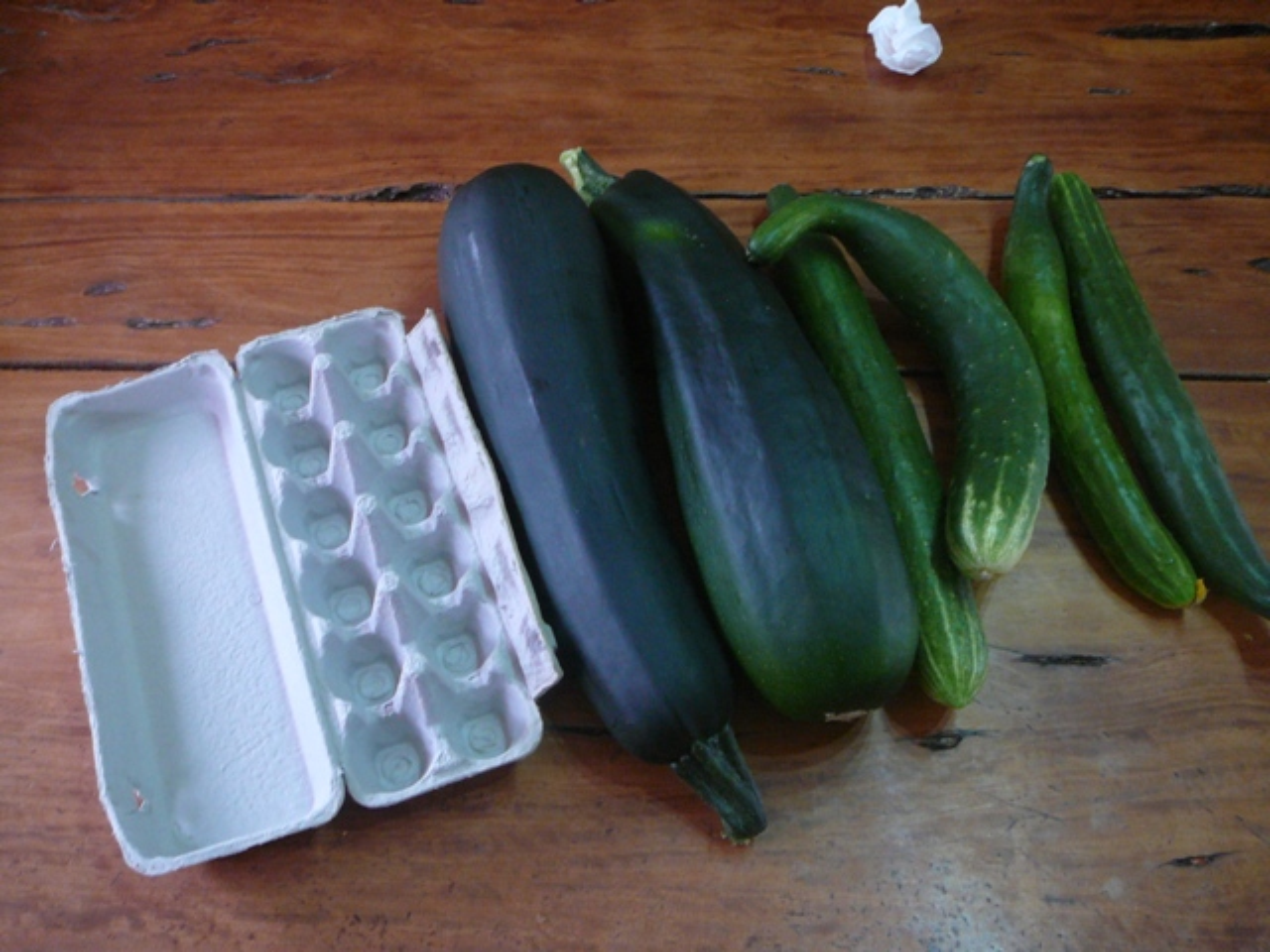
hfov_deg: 52.6
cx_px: 635
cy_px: 476
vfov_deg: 40.7
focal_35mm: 35
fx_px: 1284
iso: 200
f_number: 2.8
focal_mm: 5.2
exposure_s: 1/8
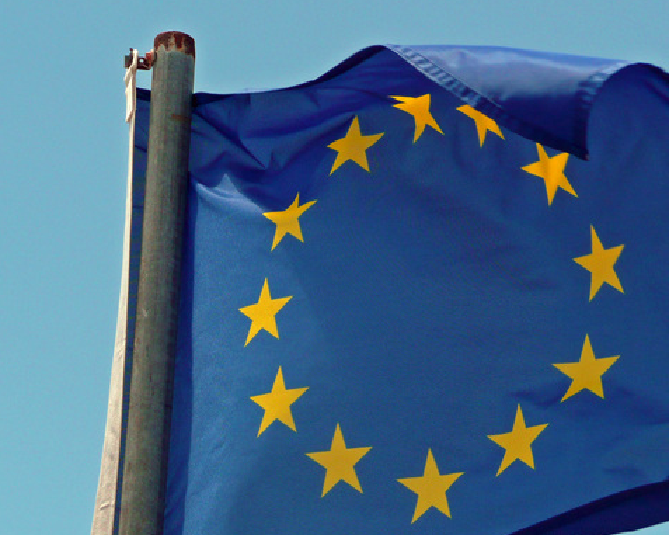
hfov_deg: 11.6
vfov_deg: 9.2
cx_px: 360
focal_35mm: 167
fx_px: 3305
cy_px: 330
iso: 100
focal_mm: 18.4
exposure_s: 1/500
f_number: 4.7
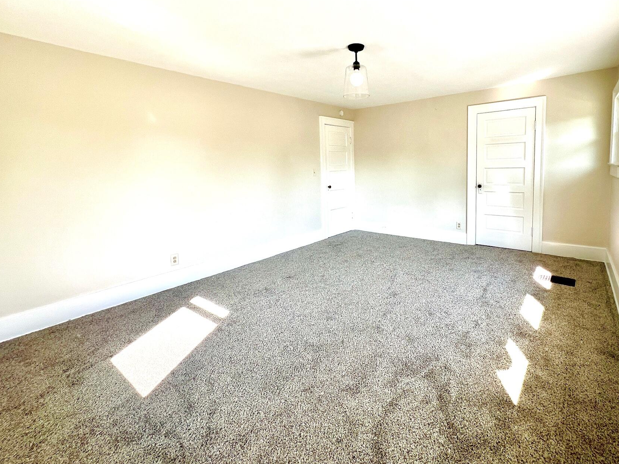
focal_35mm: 16
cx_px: 349
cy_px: 191
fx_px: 286
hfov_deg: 94.0
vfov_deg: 77.4
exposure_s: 1/99
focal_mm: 1.57
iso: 40
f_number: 1.8
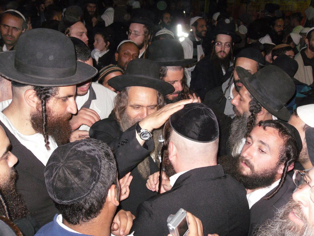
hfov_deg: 52.6
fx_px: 317
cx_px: 157
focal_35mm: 35
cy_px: 118
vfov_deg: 40.7
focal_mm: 6.3
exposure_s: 1/45
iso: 200
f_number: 3.5
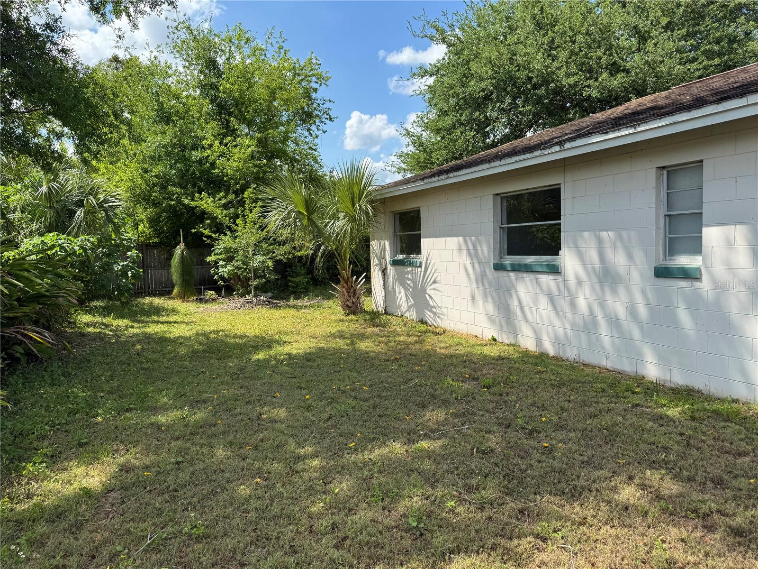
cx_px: 379
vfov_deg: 56.8
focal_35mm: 24
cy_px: 284
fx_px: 526
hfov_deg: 71.6
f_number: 1.78
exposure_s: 1/2252
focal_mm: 6.76
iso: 80
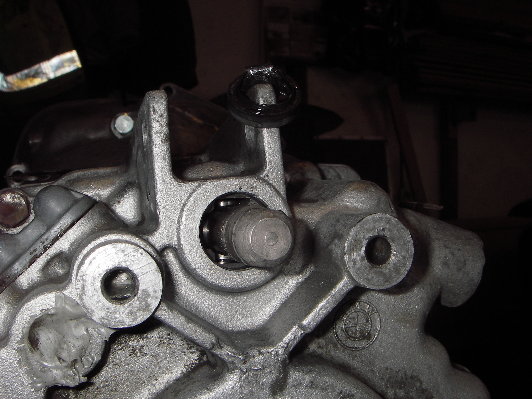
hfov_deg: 49.0
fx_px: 584
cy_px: 200
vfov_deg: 37.7
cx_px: 266
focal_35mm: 38
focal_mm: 6.3
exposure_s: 1/30
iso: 50
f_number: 6.6
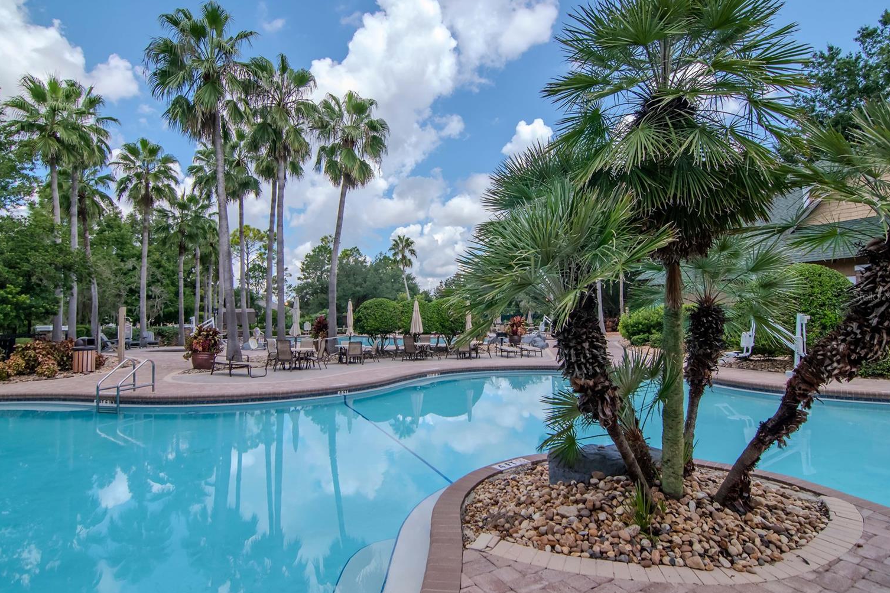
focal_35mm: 18
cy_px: 296
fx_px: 433
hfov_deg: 91.5
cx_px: 433
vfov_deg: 68.7
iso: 800
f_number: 7.1
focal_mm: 11
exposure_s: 1/1600
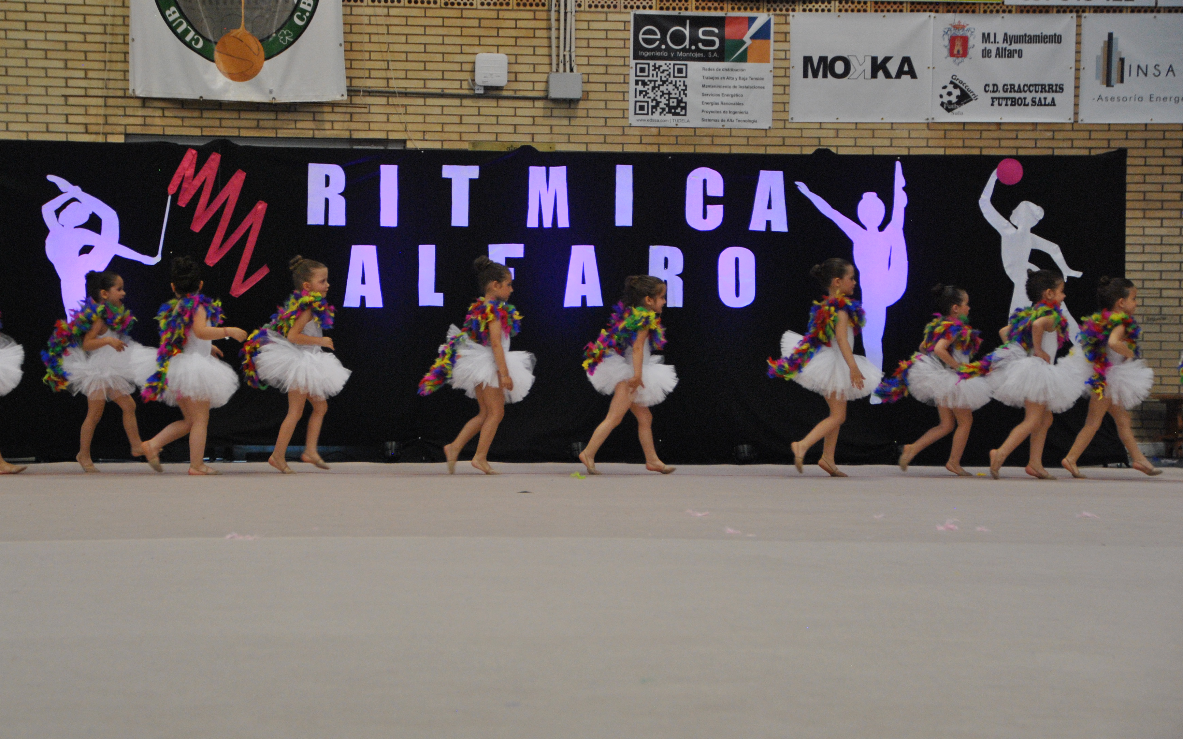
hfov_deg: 19.6
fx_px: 3418
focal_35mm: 106
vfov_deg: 12.3
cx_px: 546
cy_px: 320
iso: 800
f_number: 5
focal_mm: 62
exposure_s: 1/160
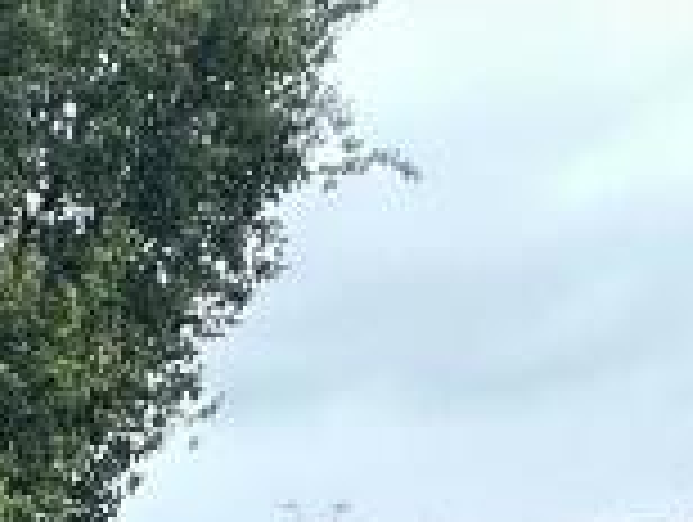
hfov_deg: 18.4
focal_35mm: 93
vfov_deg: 11.5
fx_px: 1865
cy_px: 1436
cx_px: -378
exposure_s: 1/99
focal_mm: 2.22
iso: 50
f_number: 2.2
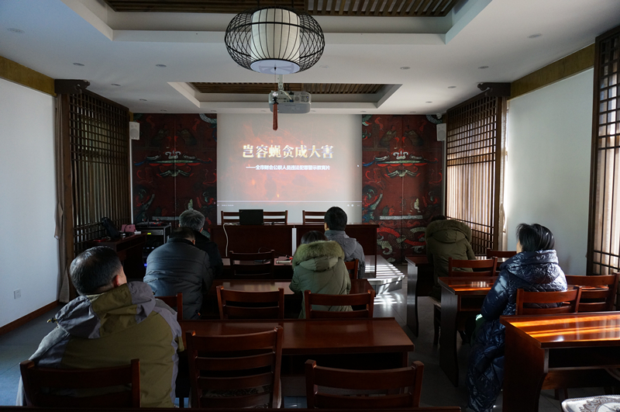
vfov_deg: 53.0
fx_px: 413
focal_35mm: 24
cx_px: 310
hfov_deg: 73.8
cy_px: 206
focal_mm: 16
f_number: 4
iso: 800
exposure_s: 1/60
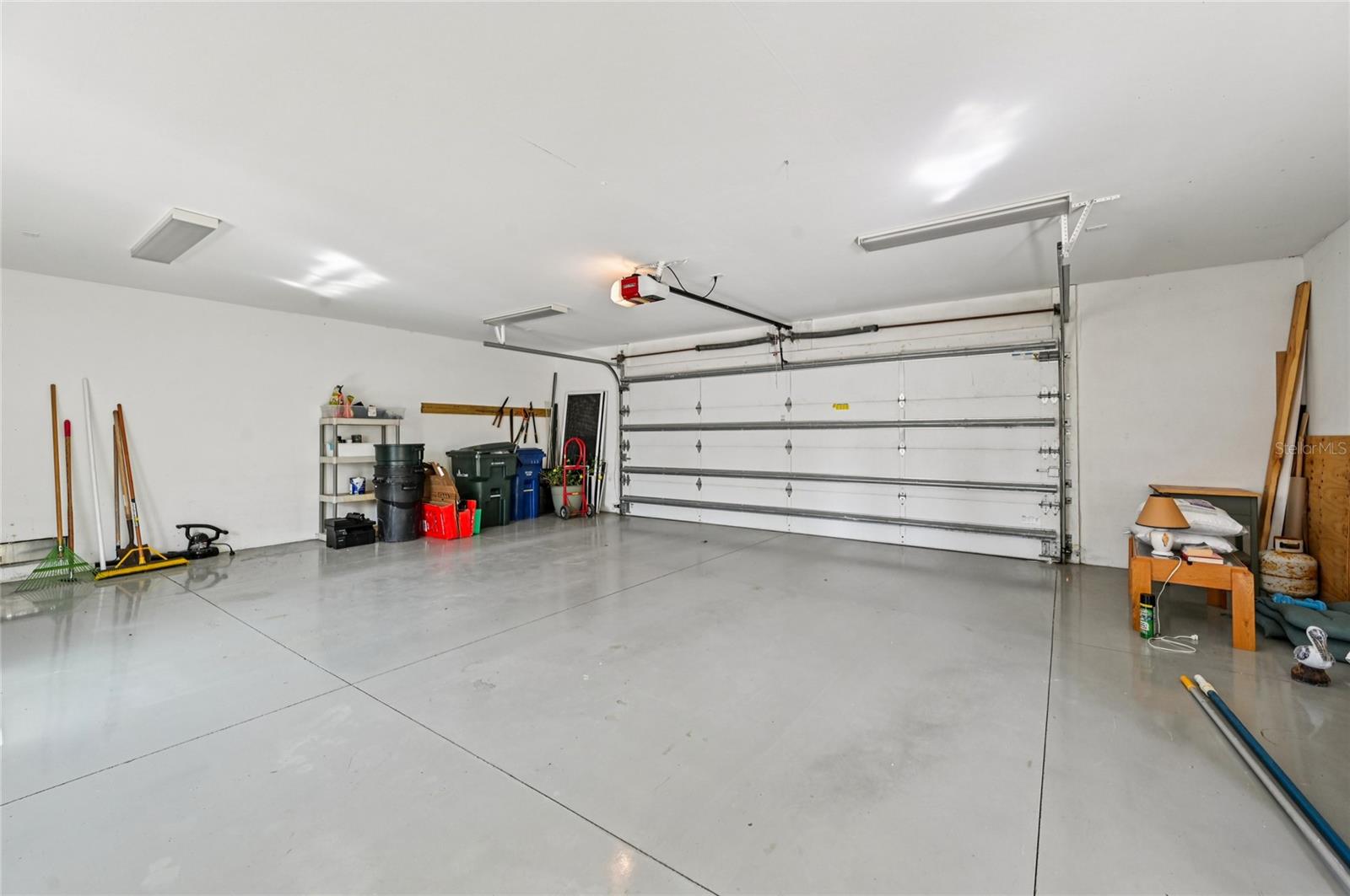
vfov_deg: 81.1
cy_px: 448
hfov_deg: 104.3
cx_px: 675
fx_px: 524
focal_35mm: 14
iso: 400
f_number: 8
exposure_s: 1/40
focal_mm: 14
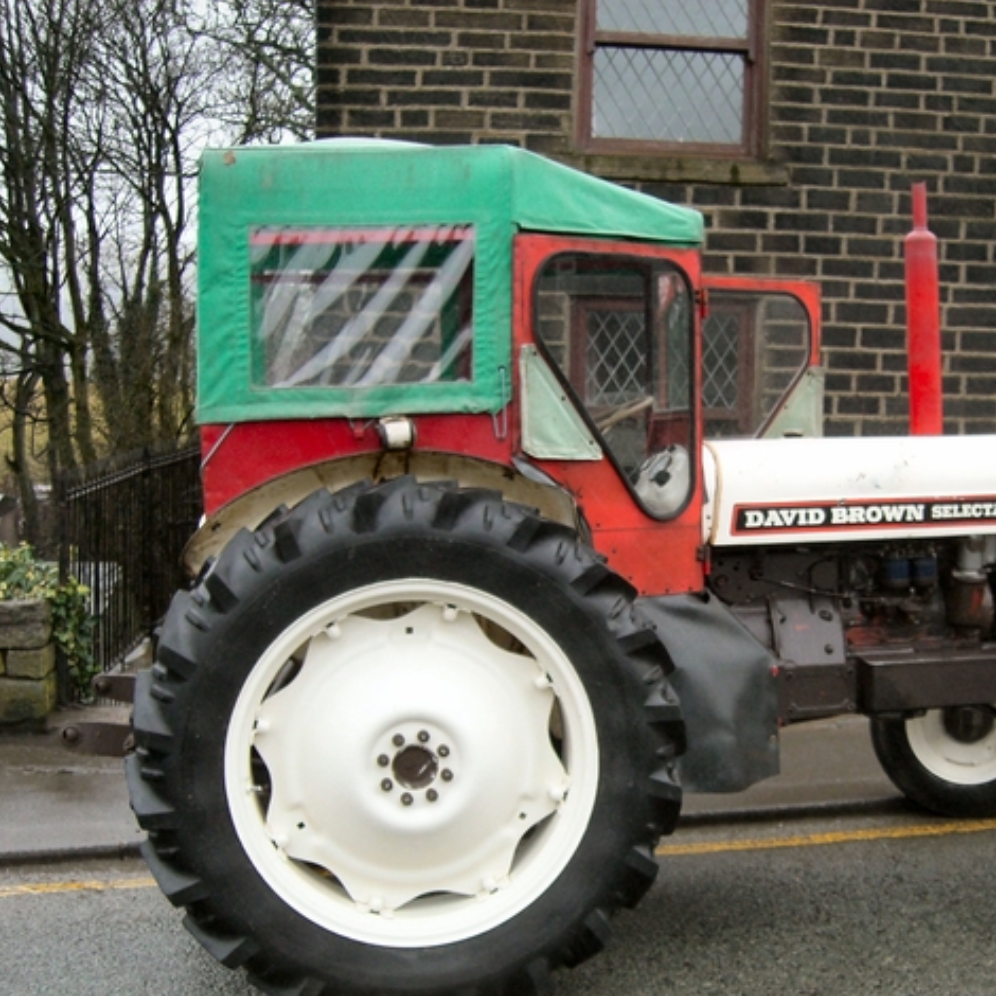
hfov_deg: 33.7
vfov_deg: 34.0
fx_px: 1628
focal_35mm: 50
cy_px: 554
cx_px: 663
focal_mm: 6.2
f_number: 2.7
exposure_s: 1/125
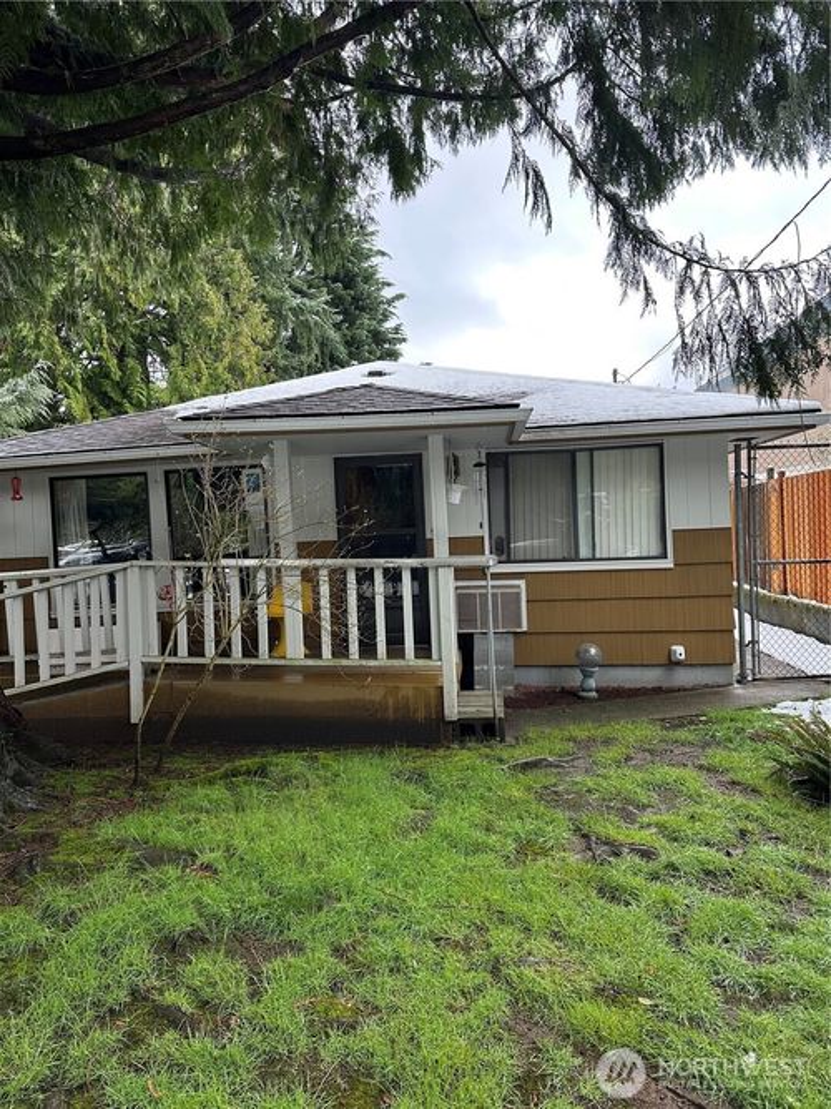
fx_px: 768
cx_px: 416
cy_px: 554
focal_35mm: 24
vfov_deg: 71.6
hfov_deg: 56.8
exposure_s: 1/650
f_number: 1.78
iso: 80
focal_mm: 6.86
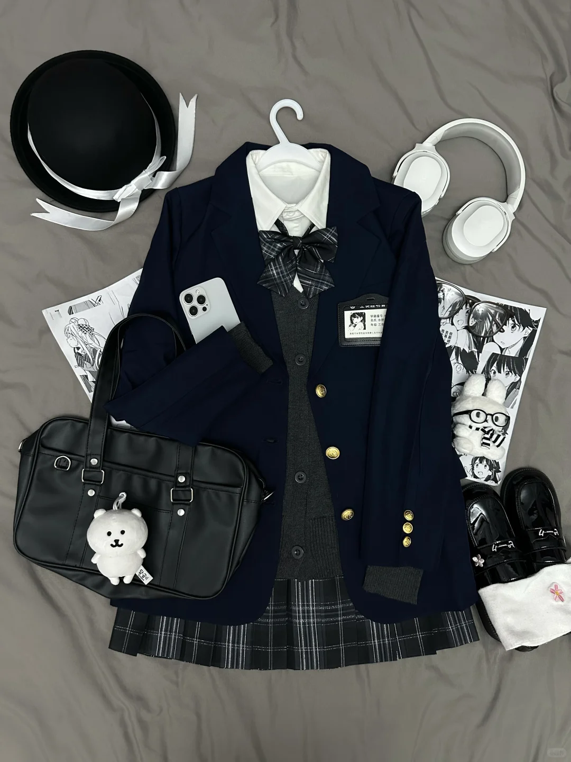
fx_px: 528
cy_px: 381
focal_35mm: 24
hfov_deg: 56.8
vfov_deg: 71.6
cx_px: 286
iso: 500
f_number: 1.78
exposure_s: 1/50
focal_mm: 6.86
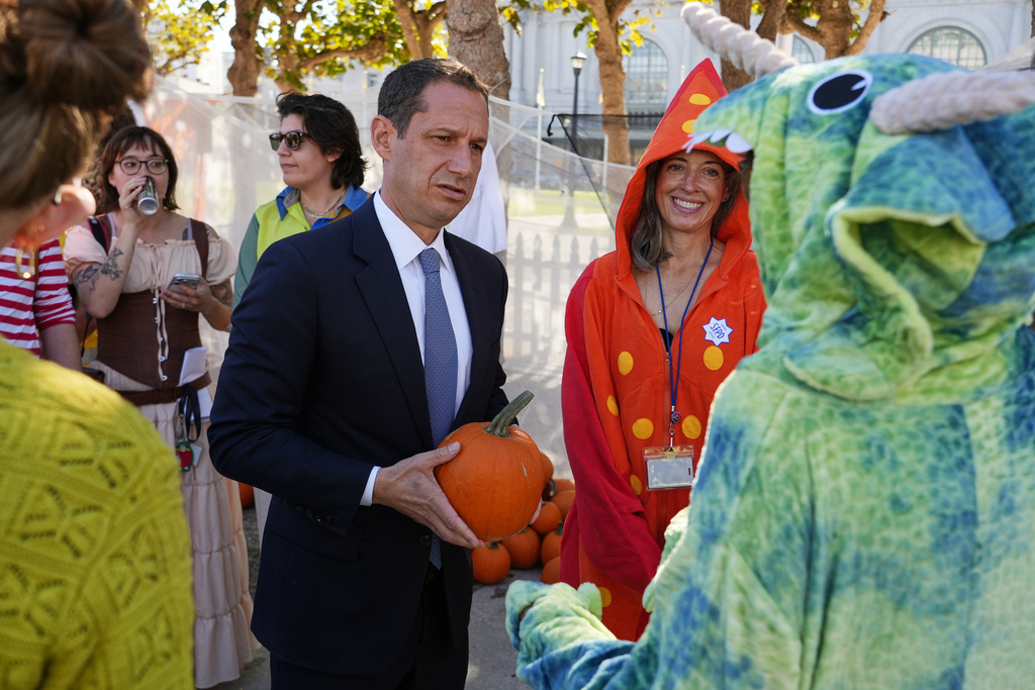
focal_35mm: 36
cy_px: 345
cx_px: 518
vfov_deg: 36.9
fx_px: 1035
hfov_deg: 53.1
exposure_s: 1/320
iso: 200
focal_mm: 36
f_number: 5.6
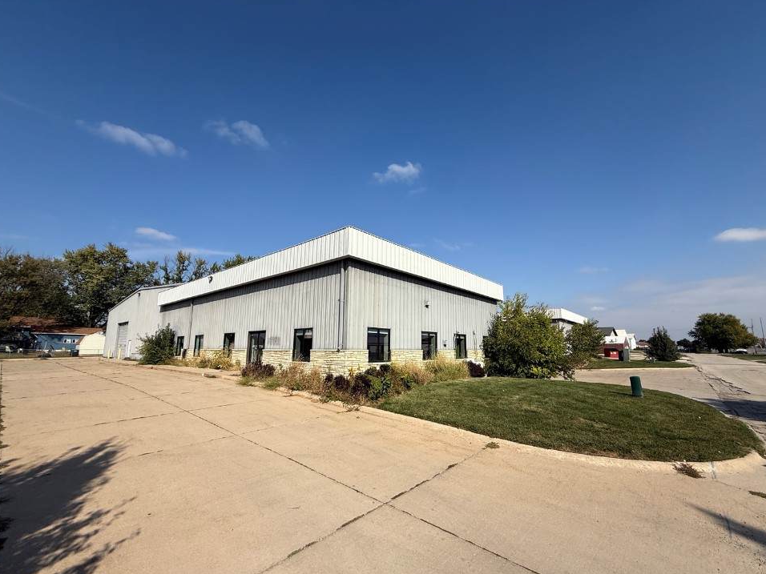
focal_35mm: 15
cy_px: 299
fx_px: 332
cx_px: 401
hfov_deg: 98.1
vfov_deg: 81.7
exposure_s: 1/3663
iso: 50
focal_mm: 2.22
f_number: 2.2
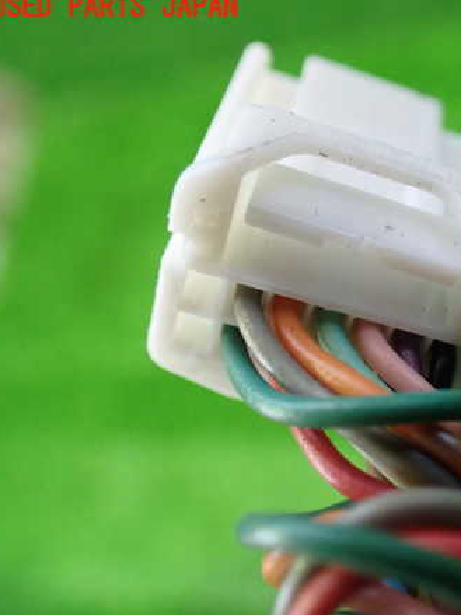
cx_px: 404
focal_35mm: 41
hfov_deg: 33.5
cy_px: 305
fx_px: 728
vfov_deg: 45.8
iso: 800
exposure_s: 1/40
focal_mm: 5.4
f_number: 2.3
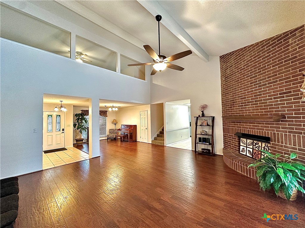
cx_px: 152
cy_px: 114
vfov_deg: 85.7
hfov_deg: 102.1
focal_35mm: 14
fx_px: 123
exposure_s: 1/60
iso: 250
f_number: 2.2
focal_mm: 2.22
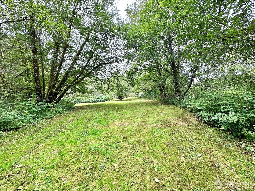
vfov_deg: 85.7
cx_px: 128
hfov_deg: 102.1
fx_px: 103
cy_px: 96
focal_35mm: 14
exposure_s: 1/99
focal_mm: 2.22
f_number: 2.2
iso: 50
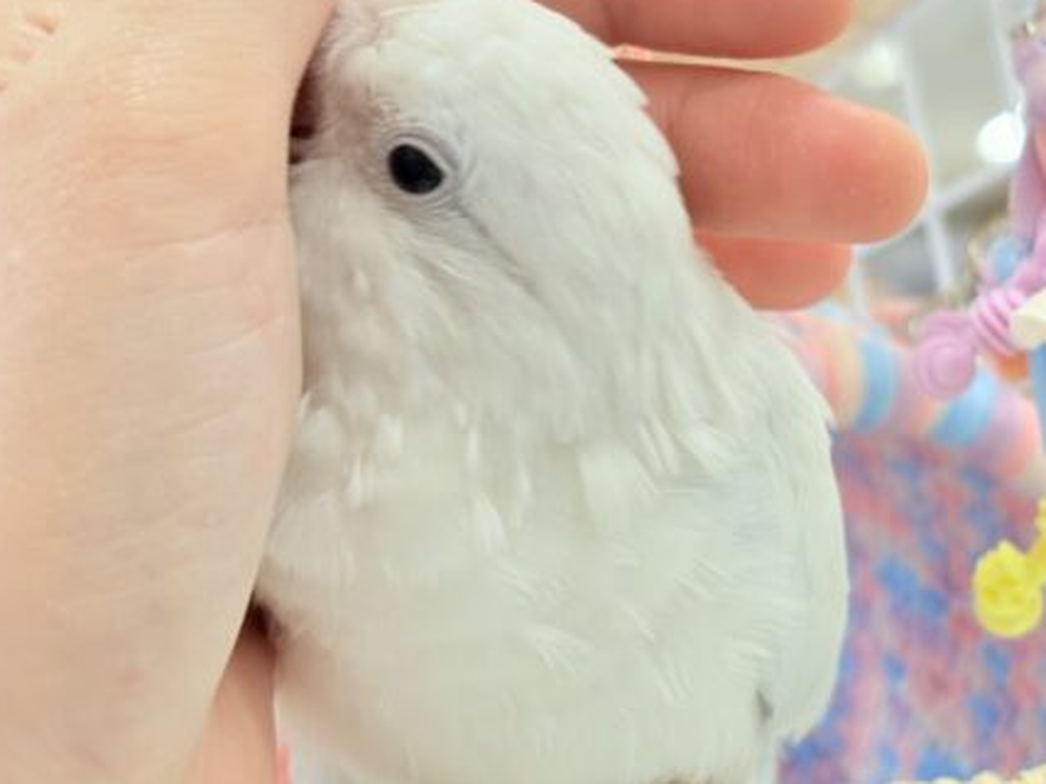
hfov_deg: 24.9
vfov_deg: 18.9
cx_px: 674
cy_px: 473
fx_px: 2356
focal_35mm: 78
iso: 64
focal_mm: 5.96
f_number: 1.6
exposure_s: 1/50
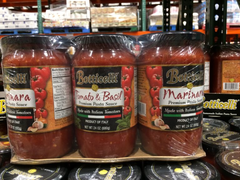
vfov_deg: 48.2
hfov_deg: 61.7
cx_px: 120
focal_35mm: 29
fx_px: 201
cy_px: 90
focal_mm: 4.15
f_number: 2.2
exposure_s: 1/33
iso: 200
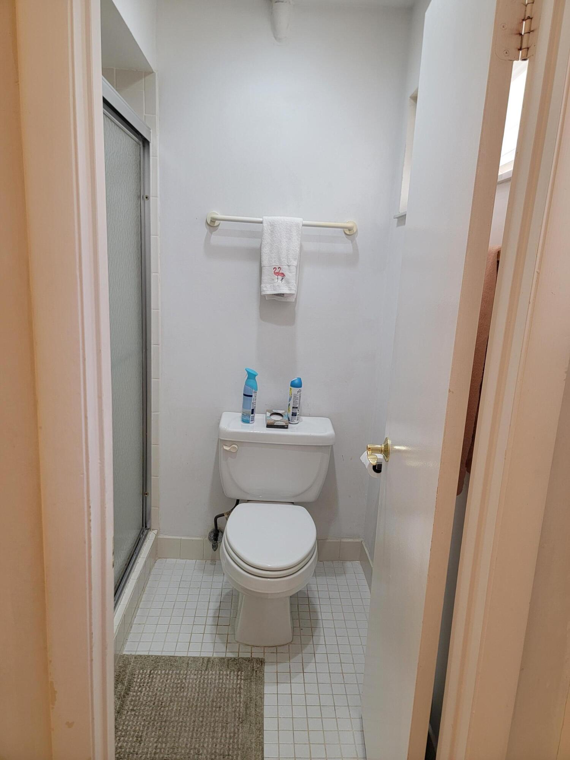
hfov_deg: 56.8
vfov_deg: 71.6
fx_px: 527
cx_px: 285
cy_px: 380
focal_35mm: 24
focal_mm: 6.7
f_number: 1.8
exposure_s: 1/120
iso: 100
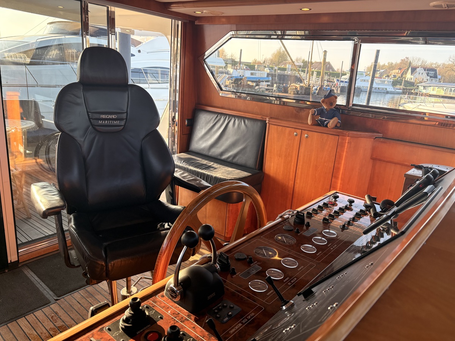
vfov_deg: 53.1
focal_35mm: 26
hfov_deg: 67.3
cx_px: 228
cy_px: 170
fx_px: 342
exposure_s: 1/237
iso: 125
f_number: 1.6
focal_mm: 5.96
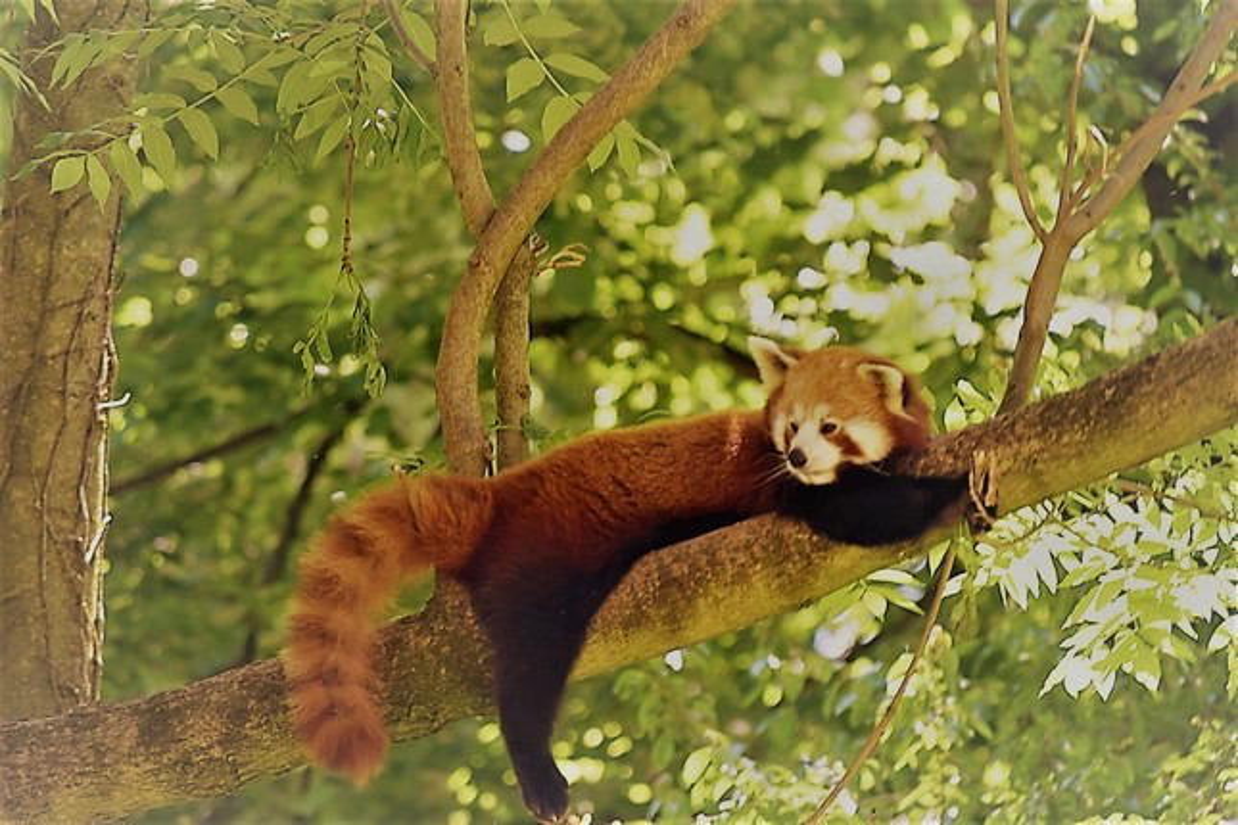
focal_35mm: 300
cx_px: 619
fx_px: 10316
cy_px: 412
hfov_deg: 6.9
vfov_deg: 4.6
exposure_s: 1/25
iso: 100
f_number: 5.6
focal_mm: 200
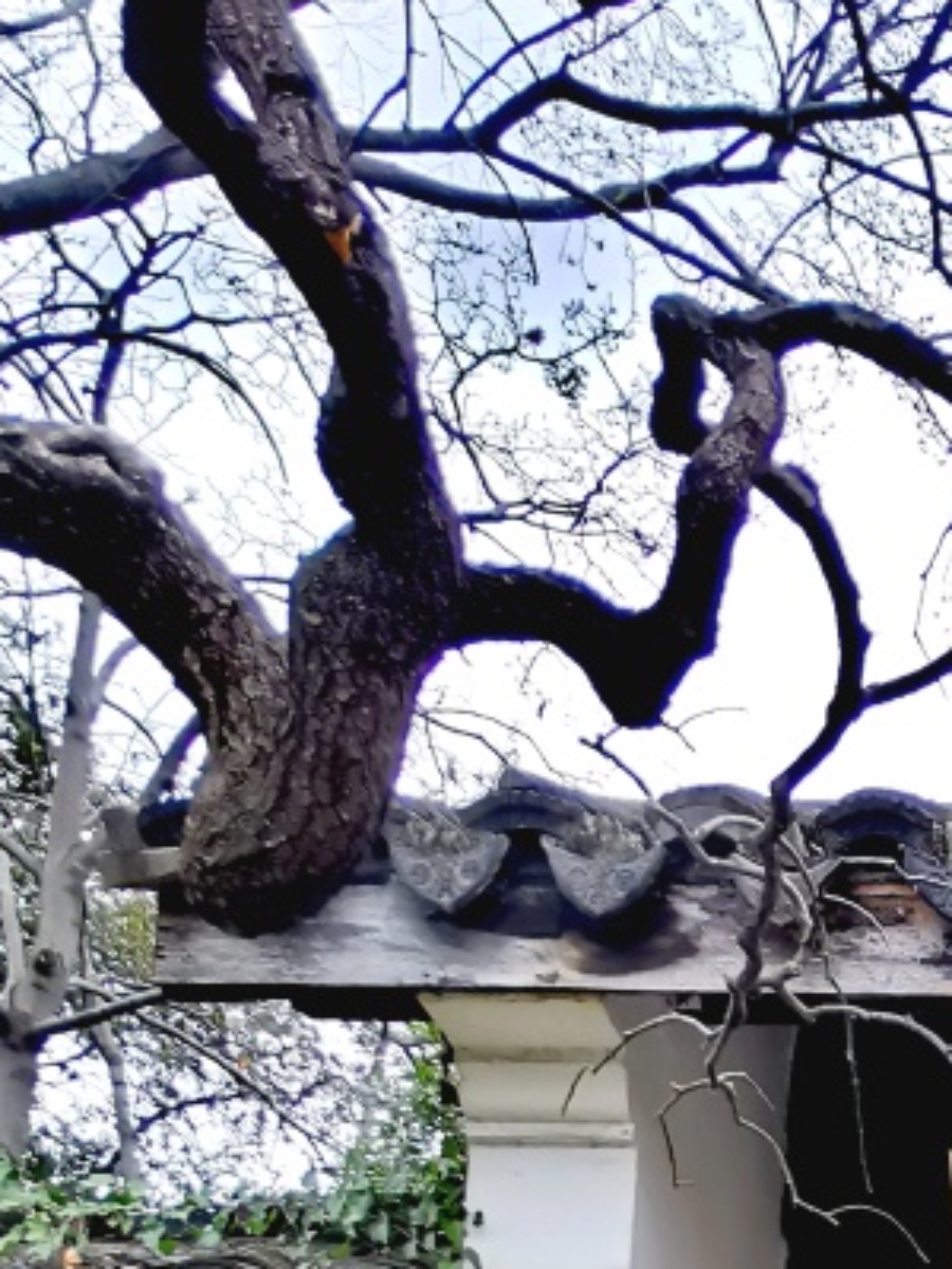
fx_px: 1870
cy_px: 1564
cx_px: 1295
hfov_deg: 24.3
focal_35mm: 51
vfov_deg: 30.9
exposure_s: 1/100
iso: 80
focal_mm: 2.23
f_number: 2.2
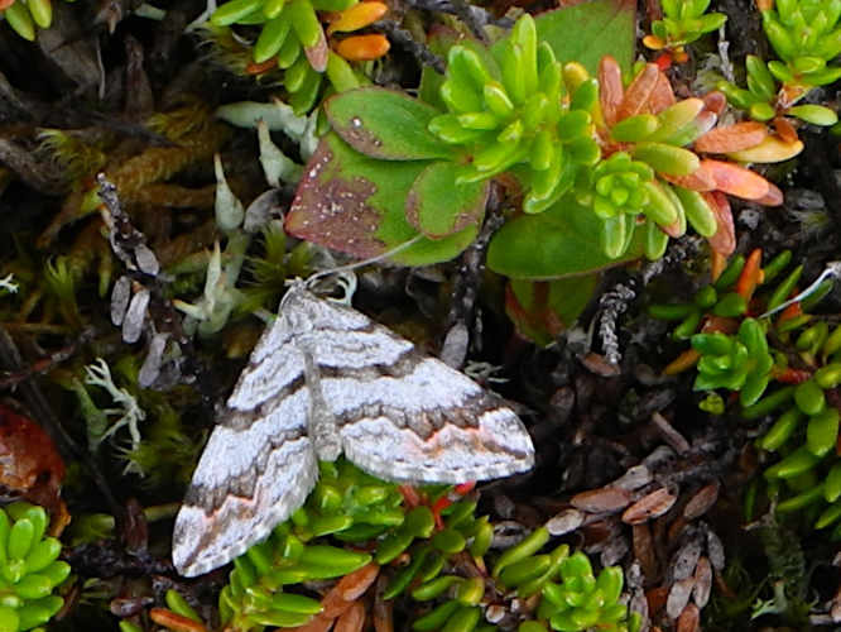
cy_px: 316
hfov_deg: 20.9
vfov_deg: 15.7
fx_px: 2285
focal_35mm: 94
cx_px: 420
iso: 100
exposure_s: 1/40
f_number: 8
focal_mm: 20.1
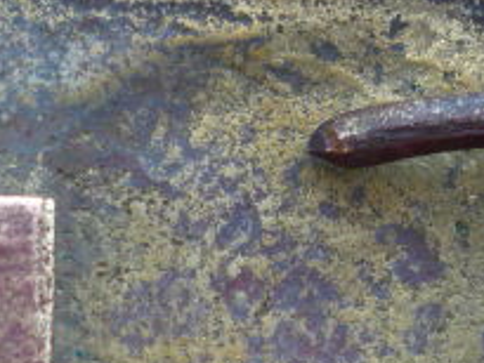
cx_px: 262
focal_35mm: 100
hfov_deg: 19.6
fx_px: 1399
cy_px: 356
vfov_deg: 14.6
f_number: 3.3
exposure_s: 1/50
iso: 100
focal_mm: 5.2
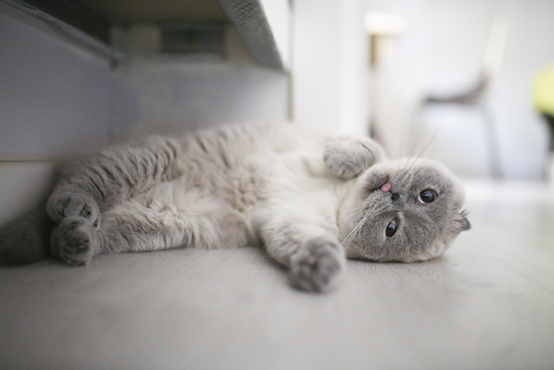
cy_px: 185
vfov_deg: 37.9
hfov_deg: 54.4
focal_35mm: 35
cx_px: 277
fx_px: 539
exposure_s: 1/60
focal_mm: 35
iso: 2000
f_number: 1.4
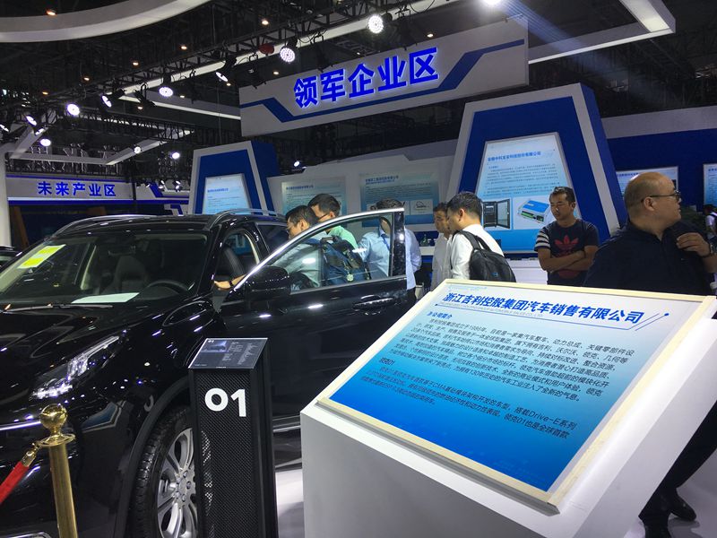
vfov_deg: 48.2
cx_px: 358
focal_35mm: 29
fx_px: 601
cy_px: 269
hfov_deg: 61.7
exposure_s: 1/403
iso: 25
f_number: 2.2
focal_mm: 4.15
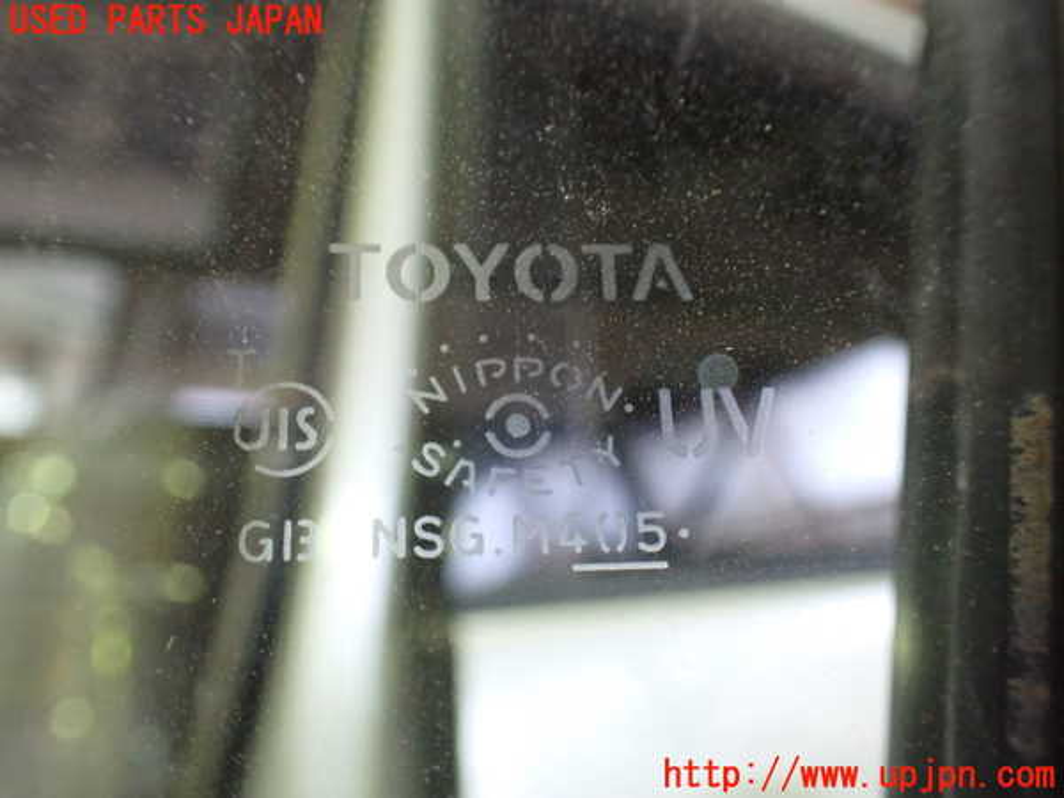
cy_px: 399
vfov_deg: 46.8
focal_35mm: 30
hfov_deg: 60.0
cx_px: 532
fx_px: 922
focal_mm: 5.4
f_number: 2.3
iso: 800
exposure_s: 1/80
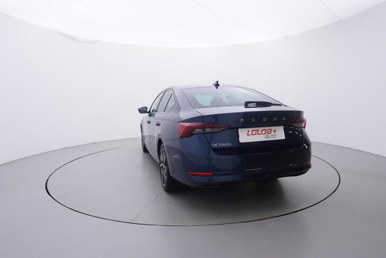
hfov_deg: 77.3
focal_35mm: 22
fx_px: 241
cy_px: 129
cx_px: 193
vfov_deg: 56.2
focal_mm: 15
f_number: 5
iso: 200
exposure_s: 1/80
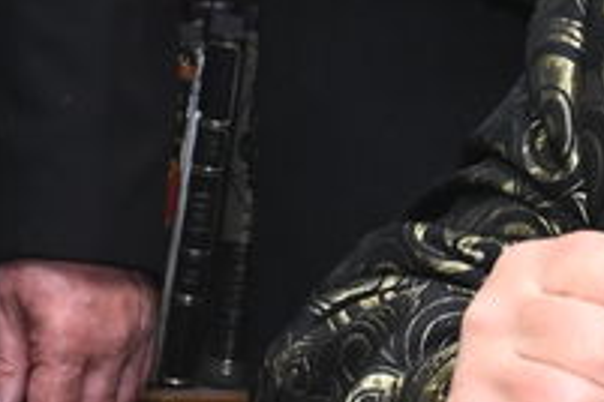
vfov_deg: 4.8
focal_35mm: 279
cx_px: 198
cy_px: -432
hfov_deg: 7.4
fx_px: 4681
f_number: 7.1
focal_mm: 40
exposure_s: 1/200
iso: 1250
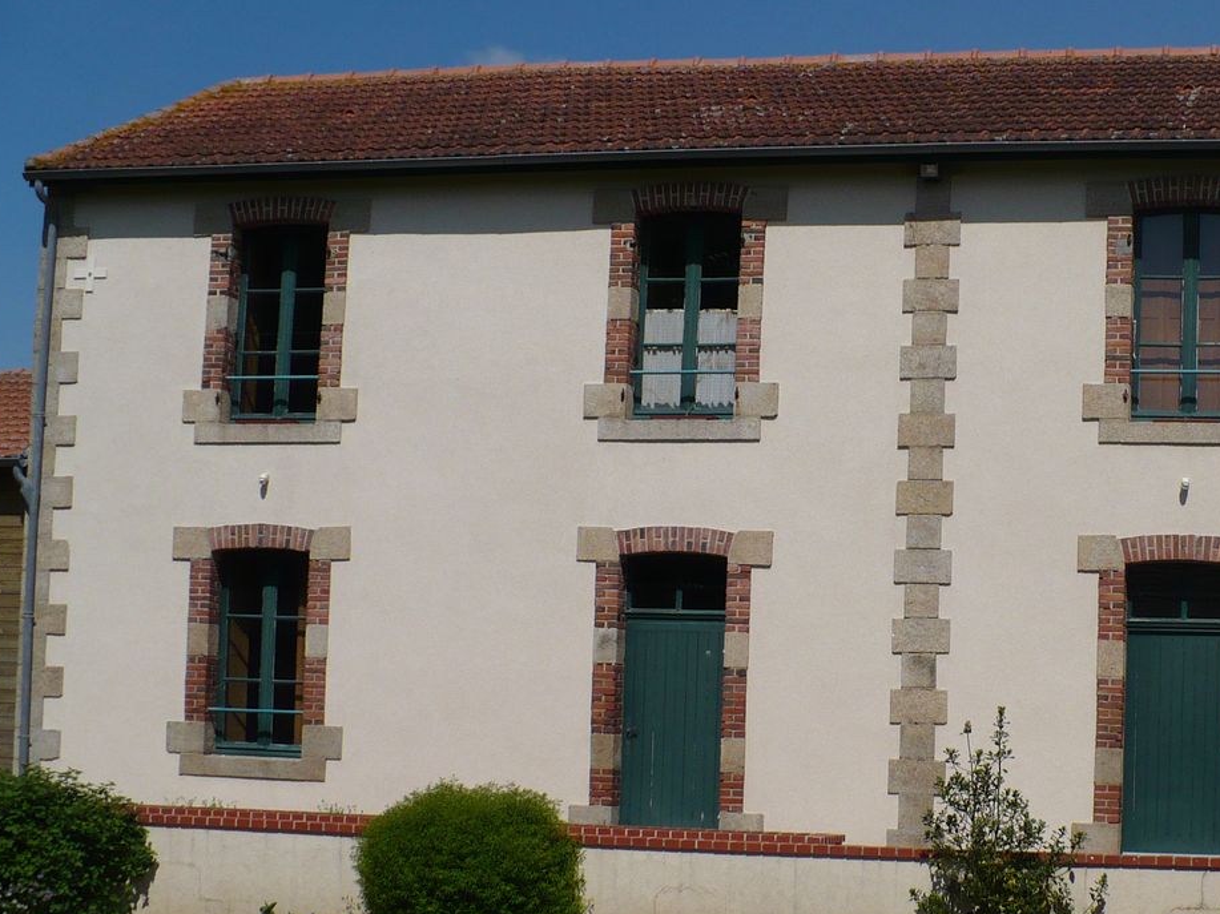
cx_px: 981
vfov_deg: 23.6
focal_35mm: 62
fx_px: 2184
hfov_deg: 30.4
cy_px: 564
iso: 100
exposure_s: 1/500
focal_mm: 6.1
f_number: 8
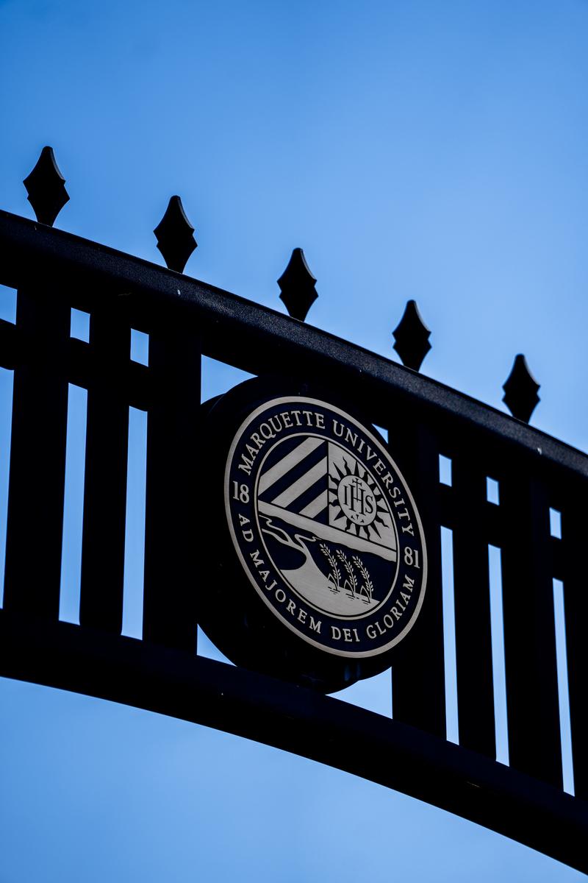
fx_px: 3552
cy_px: 442
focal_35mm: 145
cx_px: 294
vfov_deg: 14.2
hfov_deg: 9.5
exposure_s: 1/1000
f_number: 2.8
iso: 100
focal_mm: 145
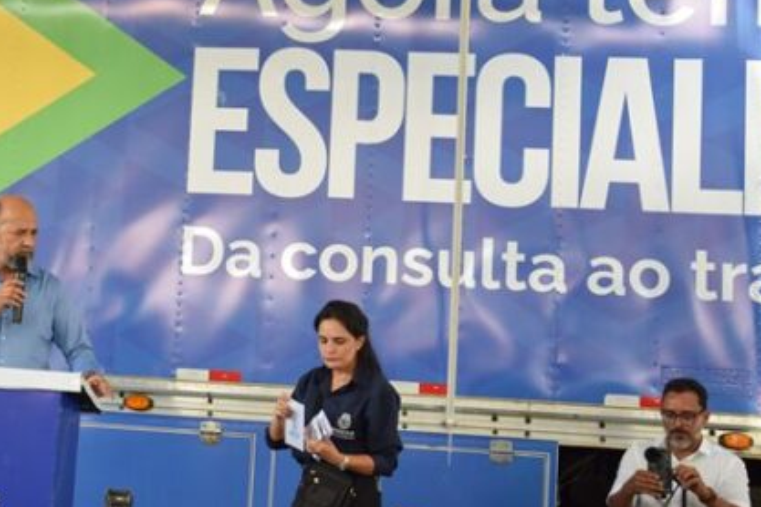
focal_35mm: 64
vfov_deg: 21.2
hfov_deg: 30.4
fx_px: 1353
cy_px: 235
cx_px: 115
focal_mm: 24
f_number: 5
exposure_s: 1/100
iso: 400
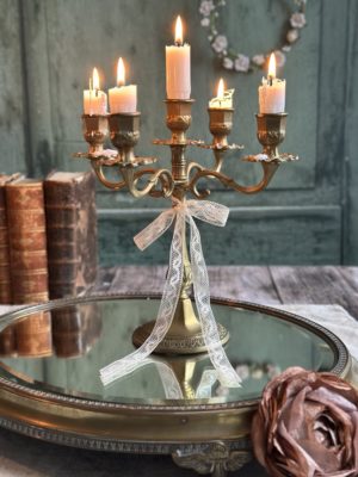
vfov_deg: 39.7
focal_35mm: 48
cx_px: 179
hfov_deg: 30.3
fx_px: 662
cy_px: 238
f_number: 1.78
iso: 400
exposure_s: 1/58
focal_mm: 6.86
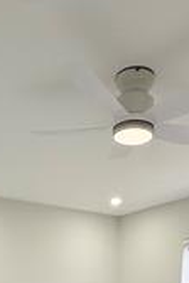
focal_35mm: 52
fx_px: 409
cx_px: 86
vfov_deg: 26.3
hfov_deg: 26.0
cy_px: 436
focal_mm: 2.22
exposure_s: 1/124
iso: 64
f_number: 2.2
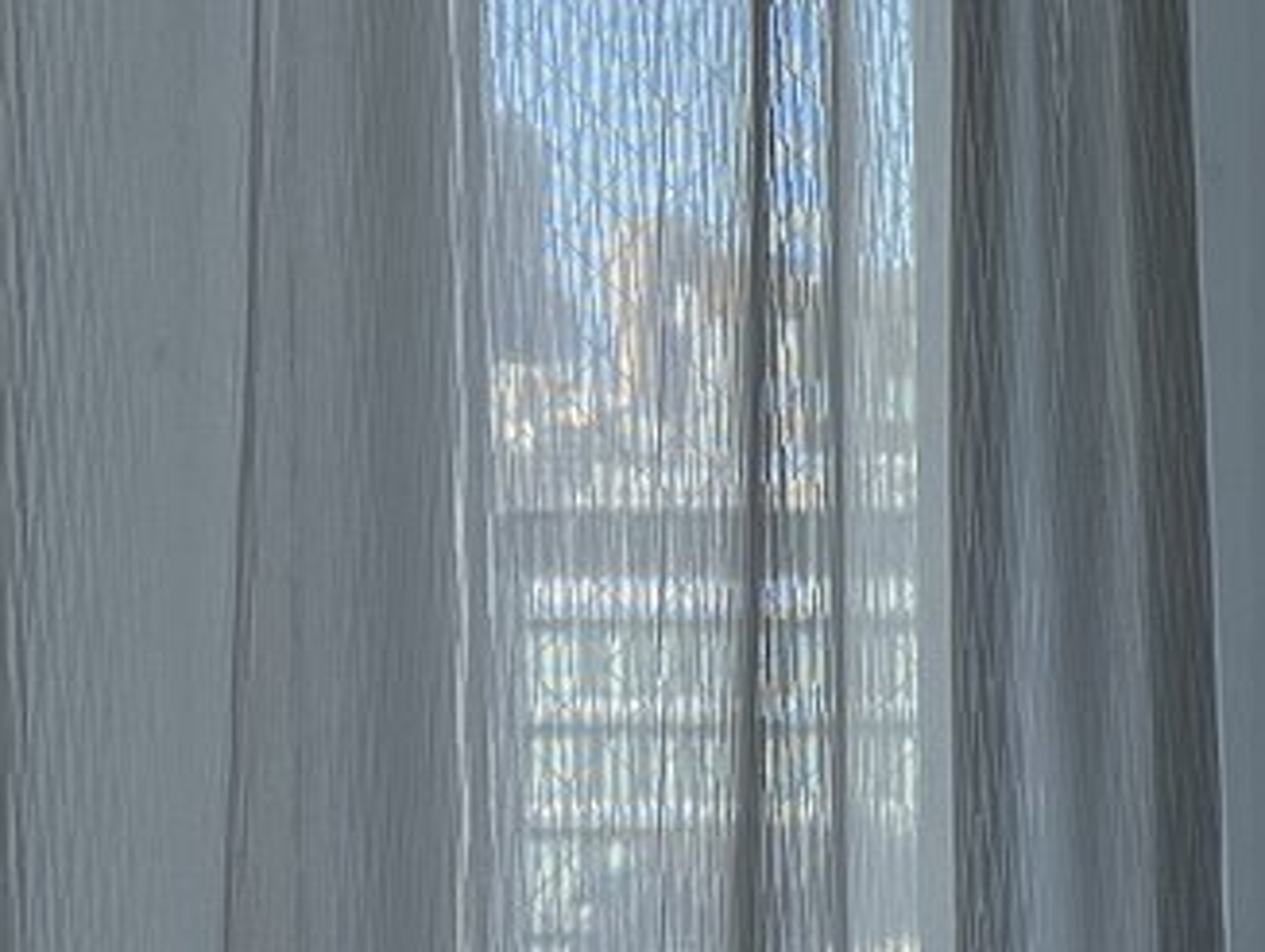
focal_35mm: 122
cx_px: 2089
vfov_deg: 12.2
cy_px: 557
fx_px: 4463
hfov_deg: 14.6
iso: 50
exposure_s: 1/2841
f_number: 1.5
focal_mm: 5.7
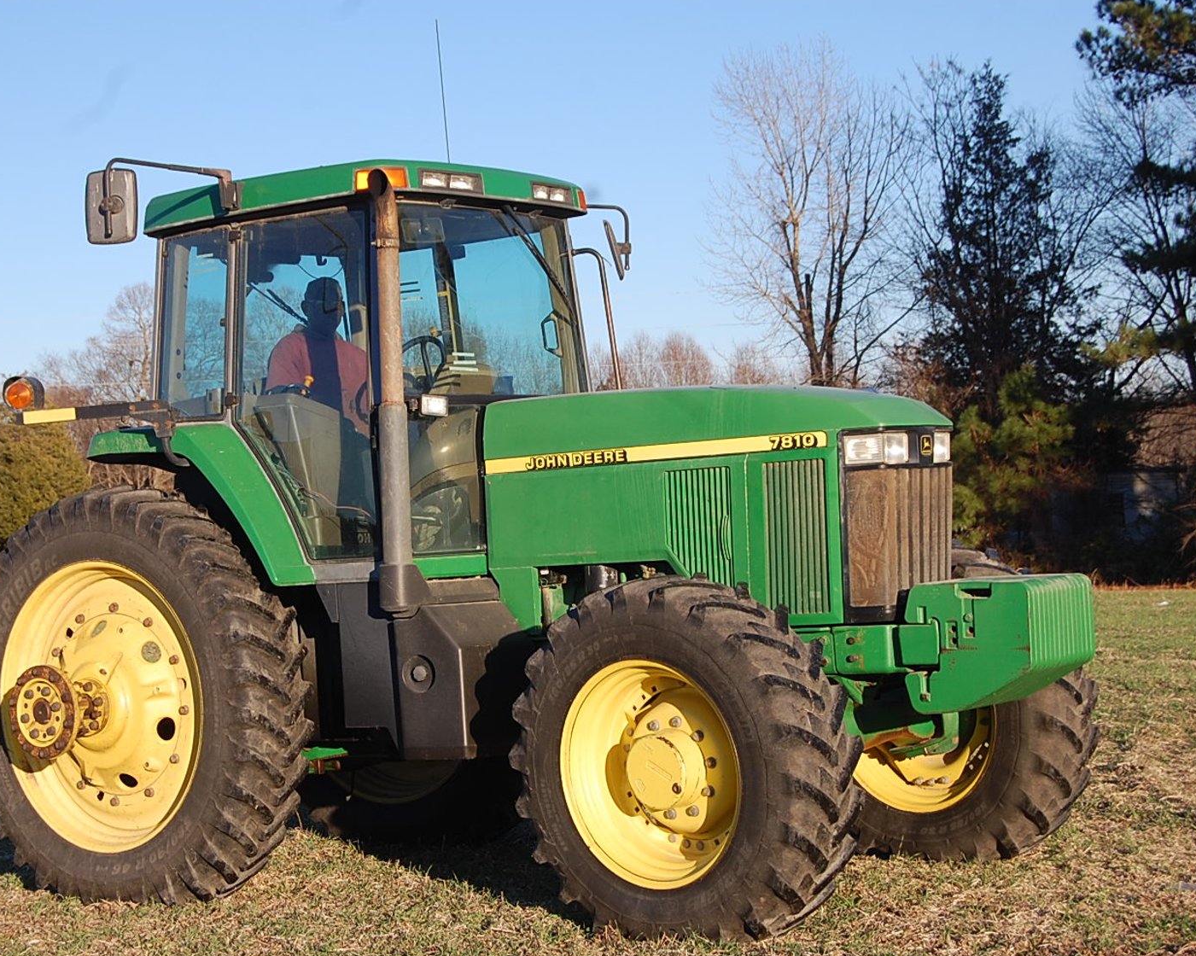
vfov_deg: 21.3
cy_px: 480
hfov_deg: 26.4
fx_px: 2548
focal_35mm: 72
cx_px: 500
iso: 200
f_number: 8
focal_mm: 42
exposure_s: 1/250
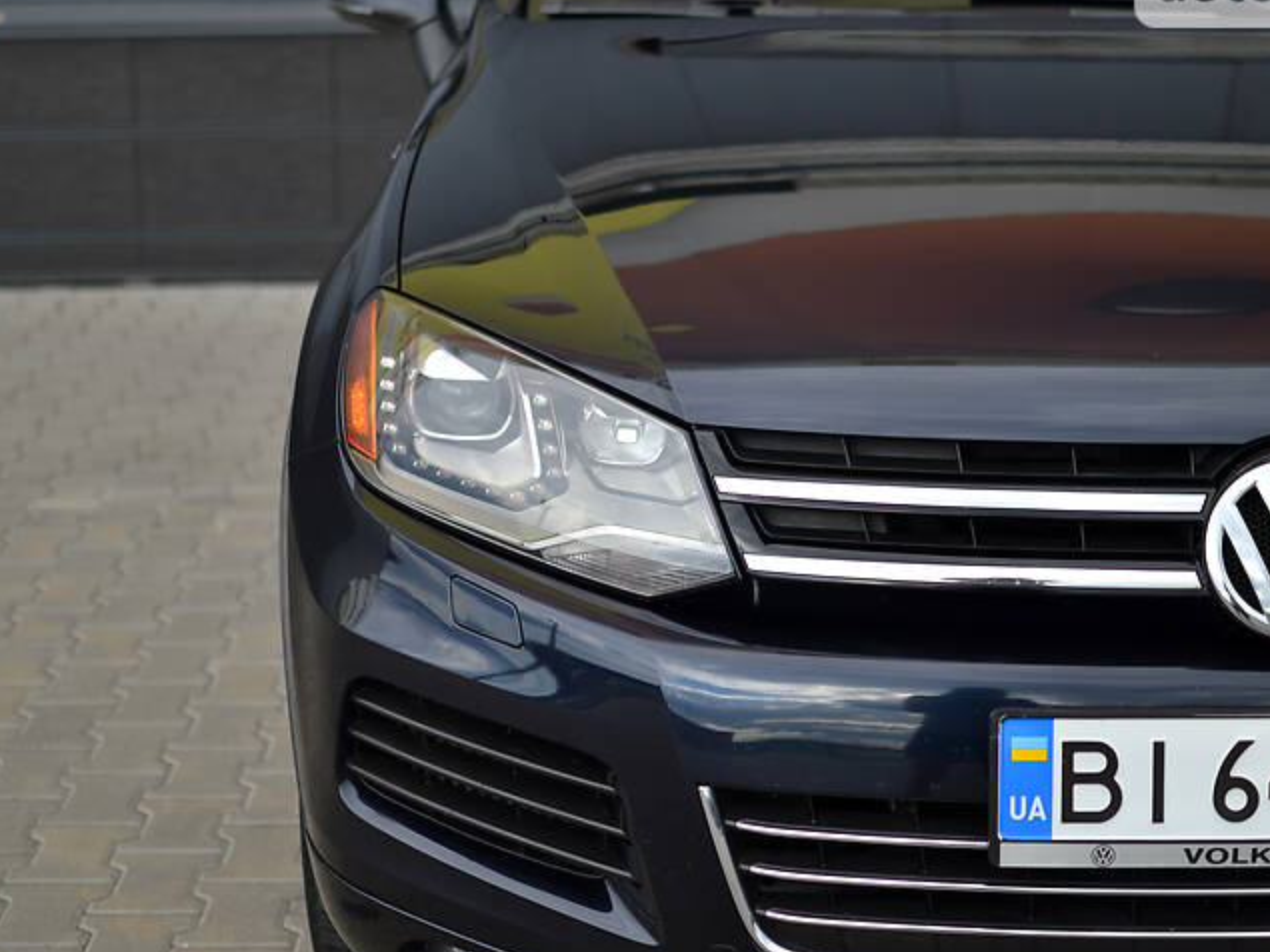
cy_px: 451
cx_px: 652
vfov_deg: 23.1
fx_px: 2333
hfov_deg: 30.4
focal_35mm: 64
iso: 100
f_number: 1.8
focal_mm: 35
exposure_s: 1/1600
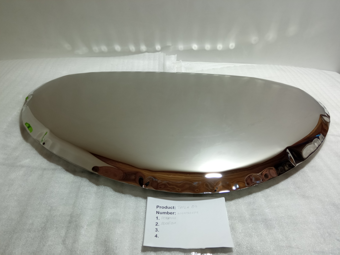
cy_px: 128
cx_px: 170
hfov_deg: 65.3
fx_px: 265
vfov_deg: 51.4
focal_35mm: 27
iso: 113
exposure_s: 1/129
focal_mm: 3.79
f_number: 2.2
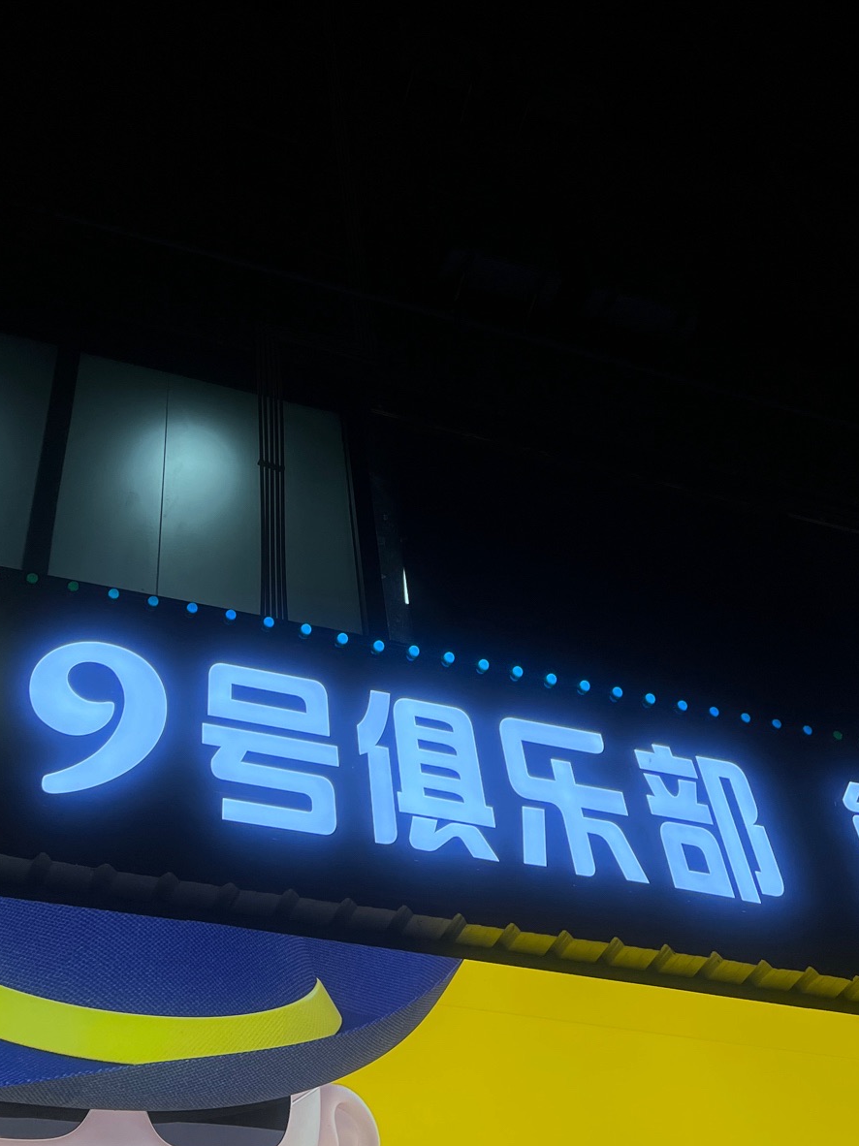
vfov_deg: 41.5
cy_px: 263
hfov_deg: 32.9
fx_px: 1456
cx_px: 404
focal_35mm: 44
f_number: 1.5
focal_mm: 5.7
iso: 50
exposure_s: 1/924
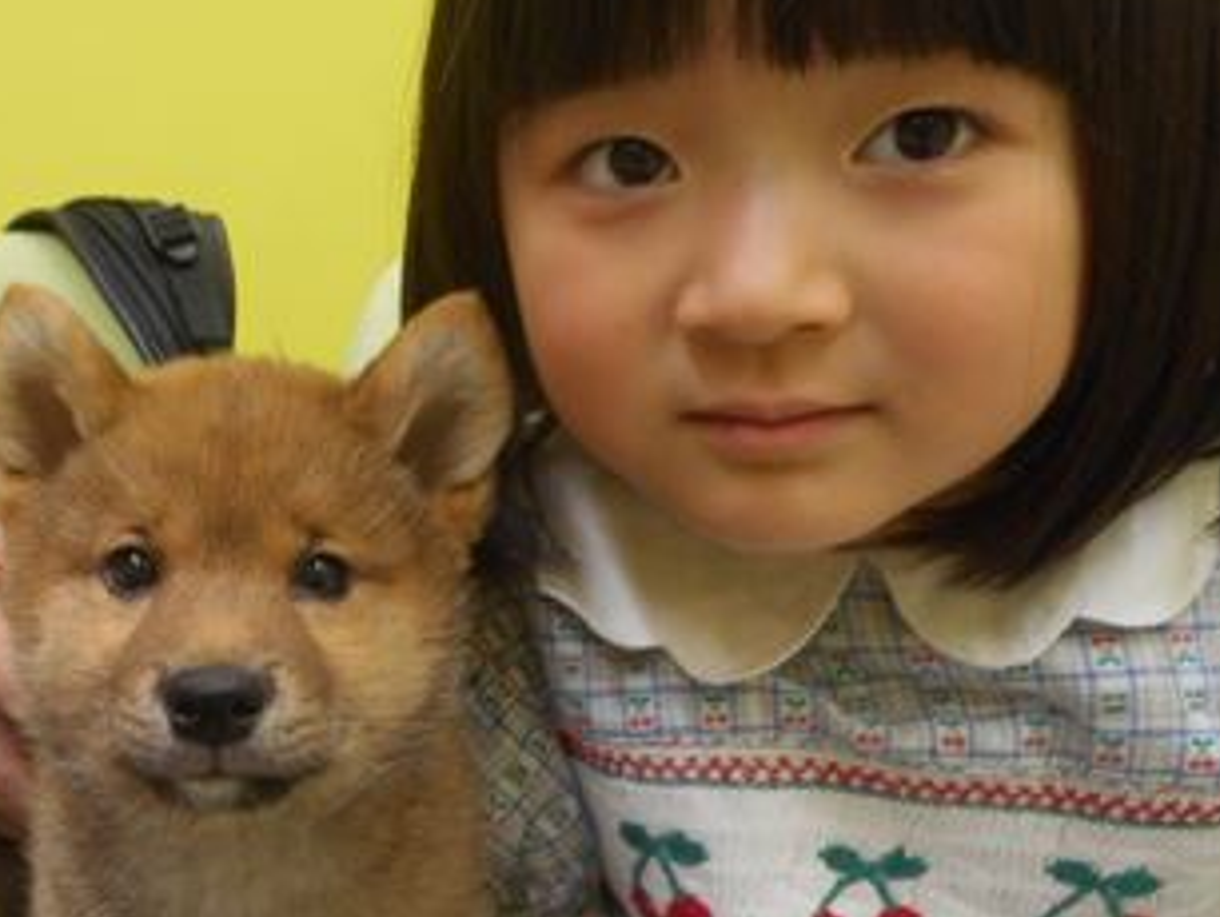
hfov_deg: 37.0
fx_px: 1728
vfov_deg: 29.3
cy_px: 670
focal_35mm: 49
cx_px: 183
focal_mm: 4.5
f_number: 3.7
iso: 220
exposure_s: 1/30
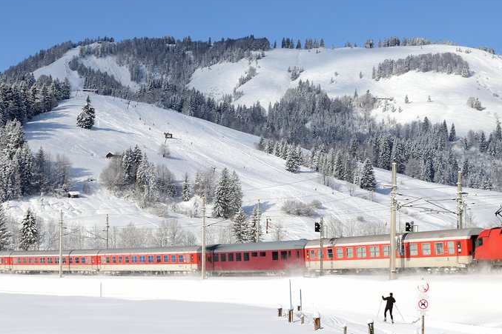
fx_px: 1087
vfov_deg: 17.5
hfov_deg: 26.0
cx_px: 271
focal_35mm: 78
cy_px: 184
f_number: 6.3
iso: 200
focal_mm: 44
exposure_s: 1/1600
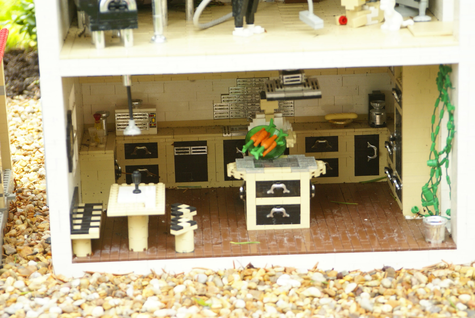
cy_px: 159
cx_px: 238
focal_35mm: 112
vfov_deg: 12.2
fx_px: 1486
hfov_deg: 18.2
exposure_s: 1/125
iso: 200
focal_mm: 75
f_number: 5.6
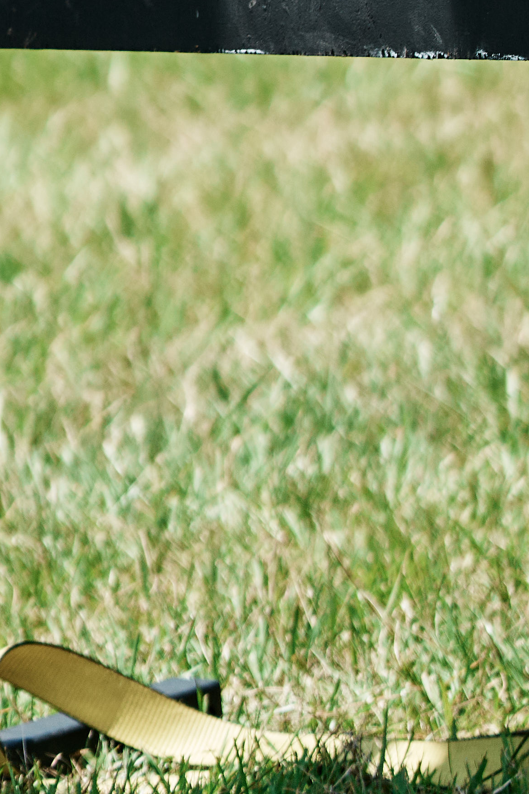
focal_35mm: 463
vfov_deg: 4.4
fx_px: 10207
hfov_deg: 3.0
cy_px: -1163
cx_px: -143
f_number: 1.4
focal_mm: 85
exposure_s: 1/8000
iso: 200
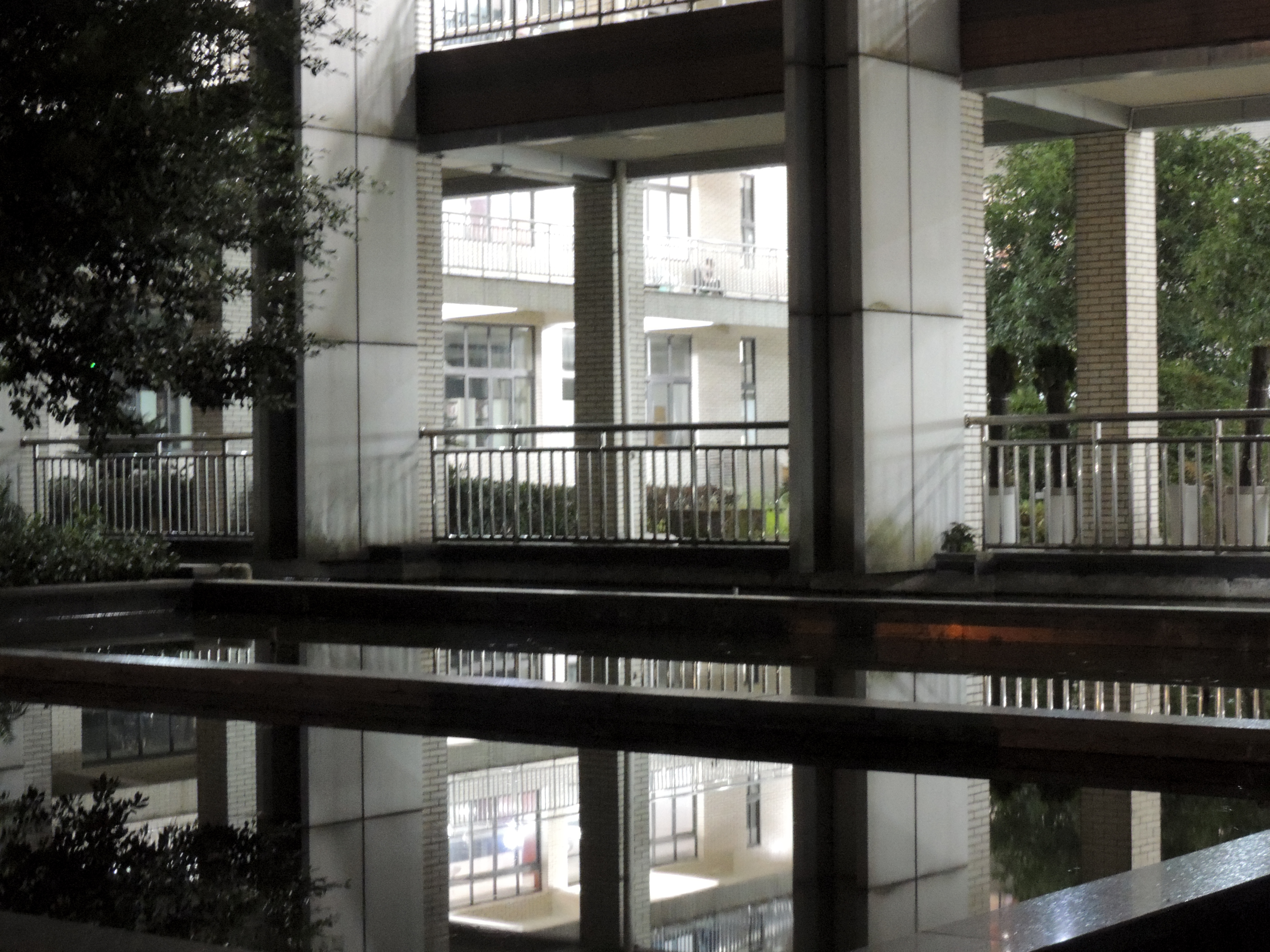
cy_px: 476
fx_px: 2568
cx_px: 635
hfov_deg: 27.8
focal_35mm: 70
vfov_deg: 21.0
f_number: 5.4
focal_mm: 12.4
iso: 1600
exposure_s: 1
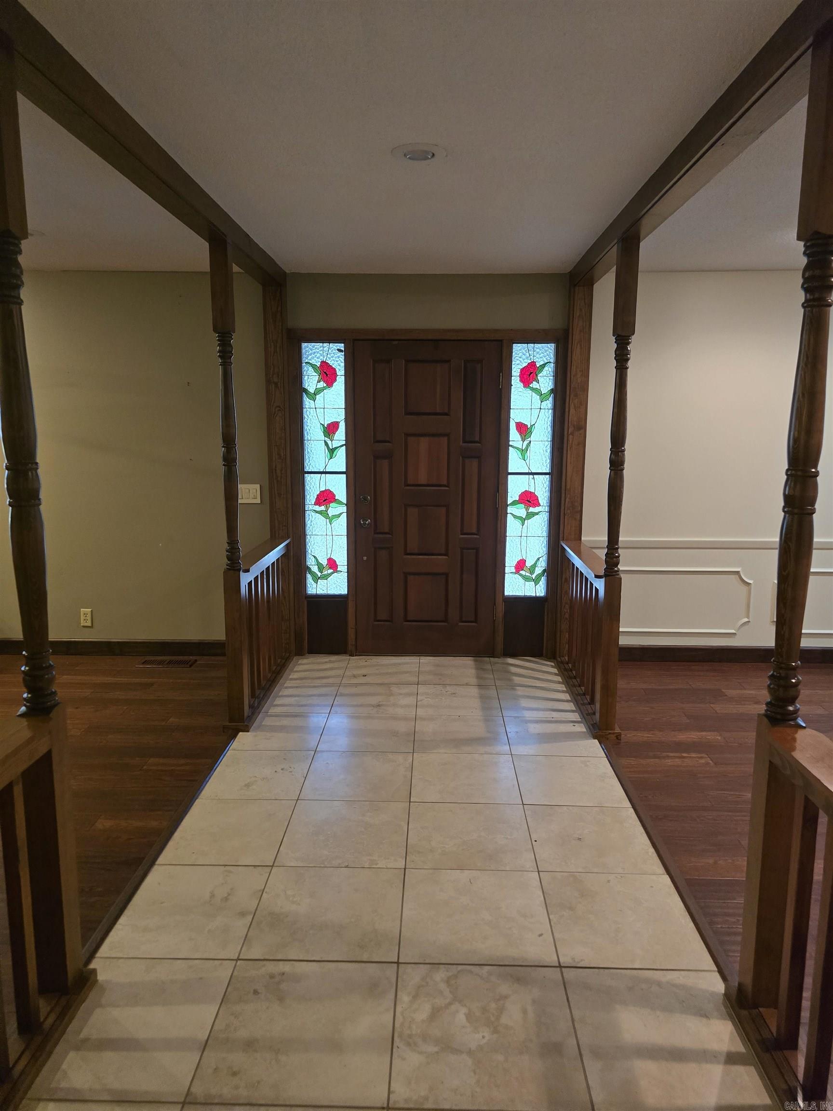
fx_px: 738
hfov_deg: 58.9
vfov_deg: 73.9
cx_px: 416
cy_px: 556
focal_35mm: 23
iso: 800
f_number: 1.7
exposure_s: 1/120
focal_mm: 6.3
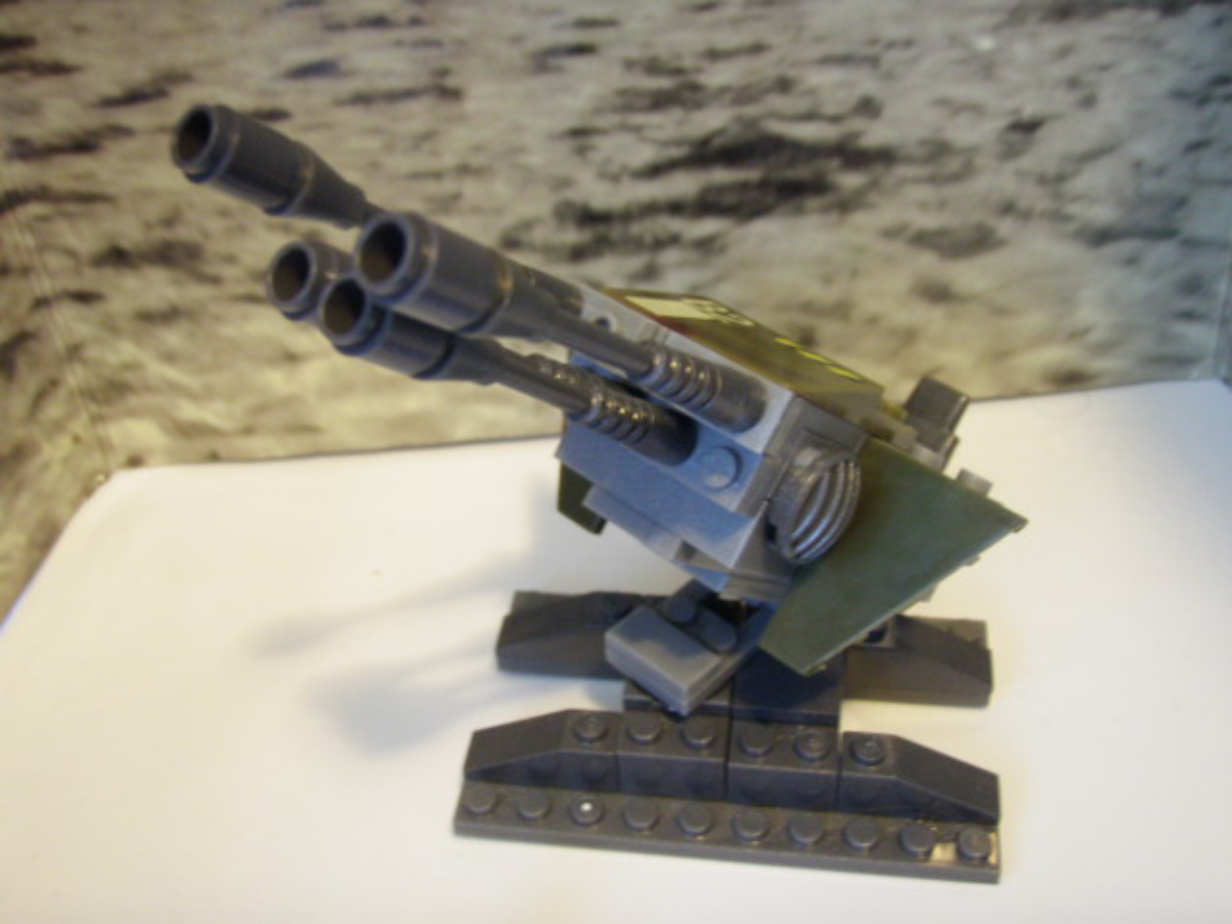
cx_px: 616
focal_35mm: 38
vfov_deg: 37.7
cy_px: 462
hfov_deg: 49.0
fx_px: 1352
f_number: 3.5
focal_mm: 6.7
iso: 160
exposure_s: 1/2
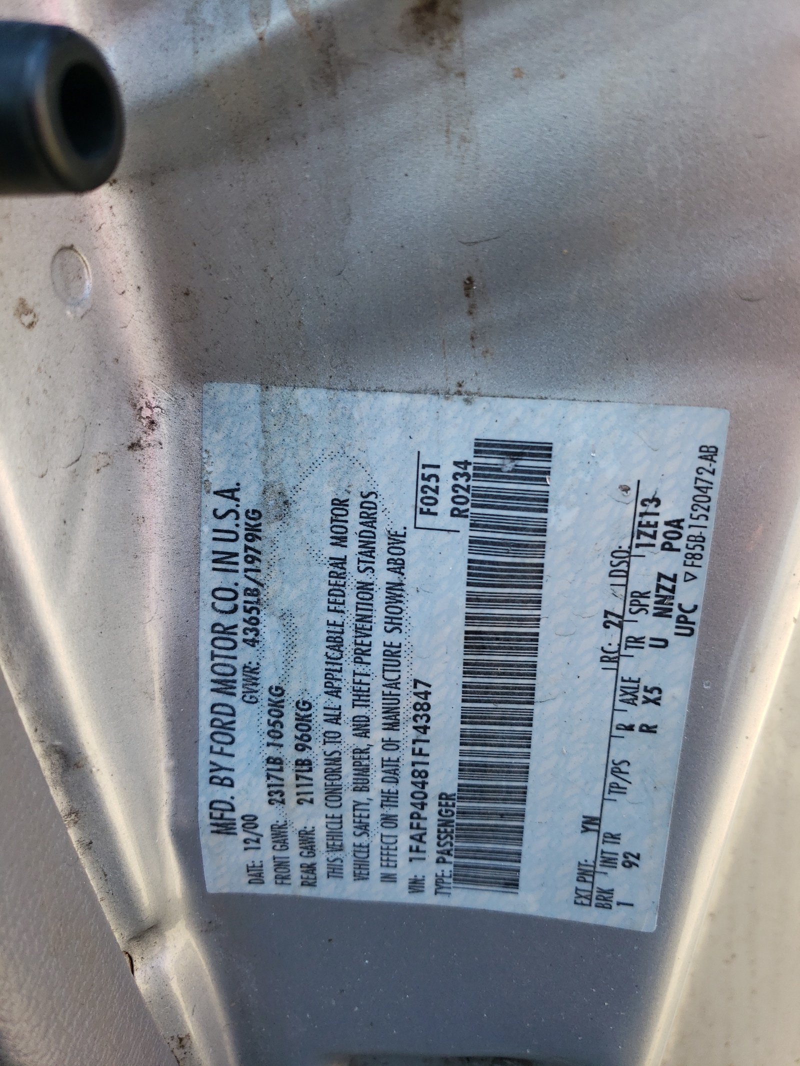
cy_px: 533
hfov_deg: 53.1
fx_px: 801
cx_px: 400
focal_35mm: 26
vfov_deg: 67.3
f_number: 1.5
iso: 50
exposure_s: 1/294
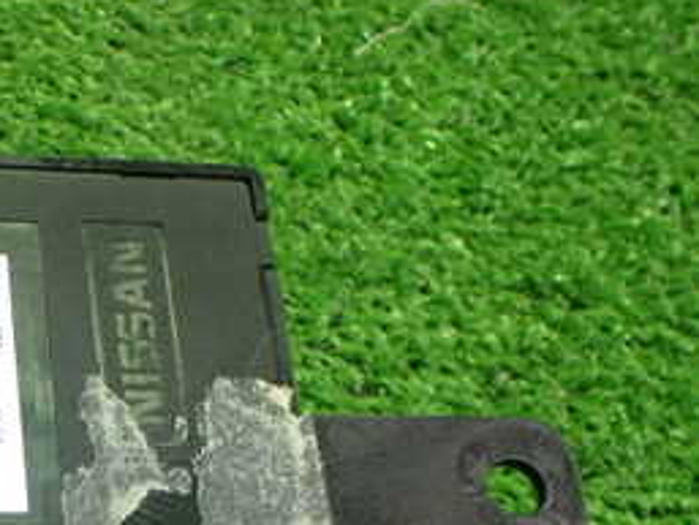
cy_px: 579
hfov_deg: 25.8
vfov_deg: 20.1
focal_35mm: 70
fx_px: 1414
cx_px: -60
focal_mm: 5.4
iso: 800
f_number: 2.3
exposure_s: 1/40
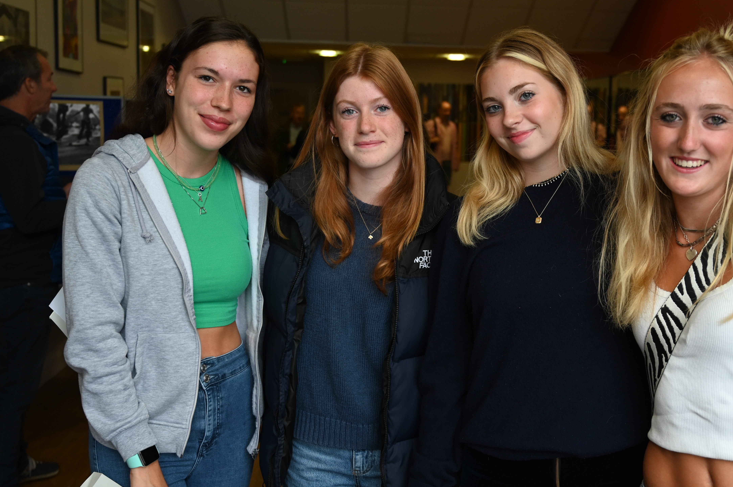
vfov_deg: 28.8
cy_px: 245
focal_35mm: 47
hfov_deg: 42.0
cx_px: 446
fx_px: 950
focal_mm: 33.5
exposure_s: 1/200
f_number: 4
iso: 800
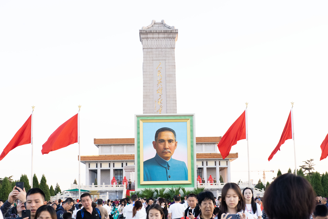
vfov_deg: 20.6
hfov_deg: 30.5
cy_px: 110
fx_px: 601
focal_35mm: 66
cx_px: 164
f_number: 8
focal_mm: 66
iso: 5000
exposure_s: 1/320
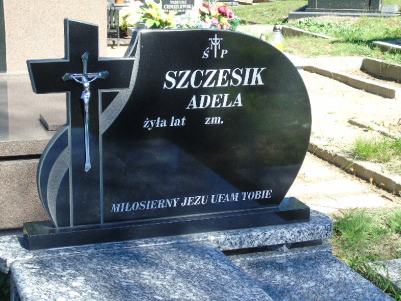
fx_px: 822
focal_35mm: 71
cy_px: 150
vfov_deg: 20.7
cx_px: 200
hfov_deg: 27.4
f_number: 4.7
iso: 80
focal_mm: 13
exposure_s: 1/125
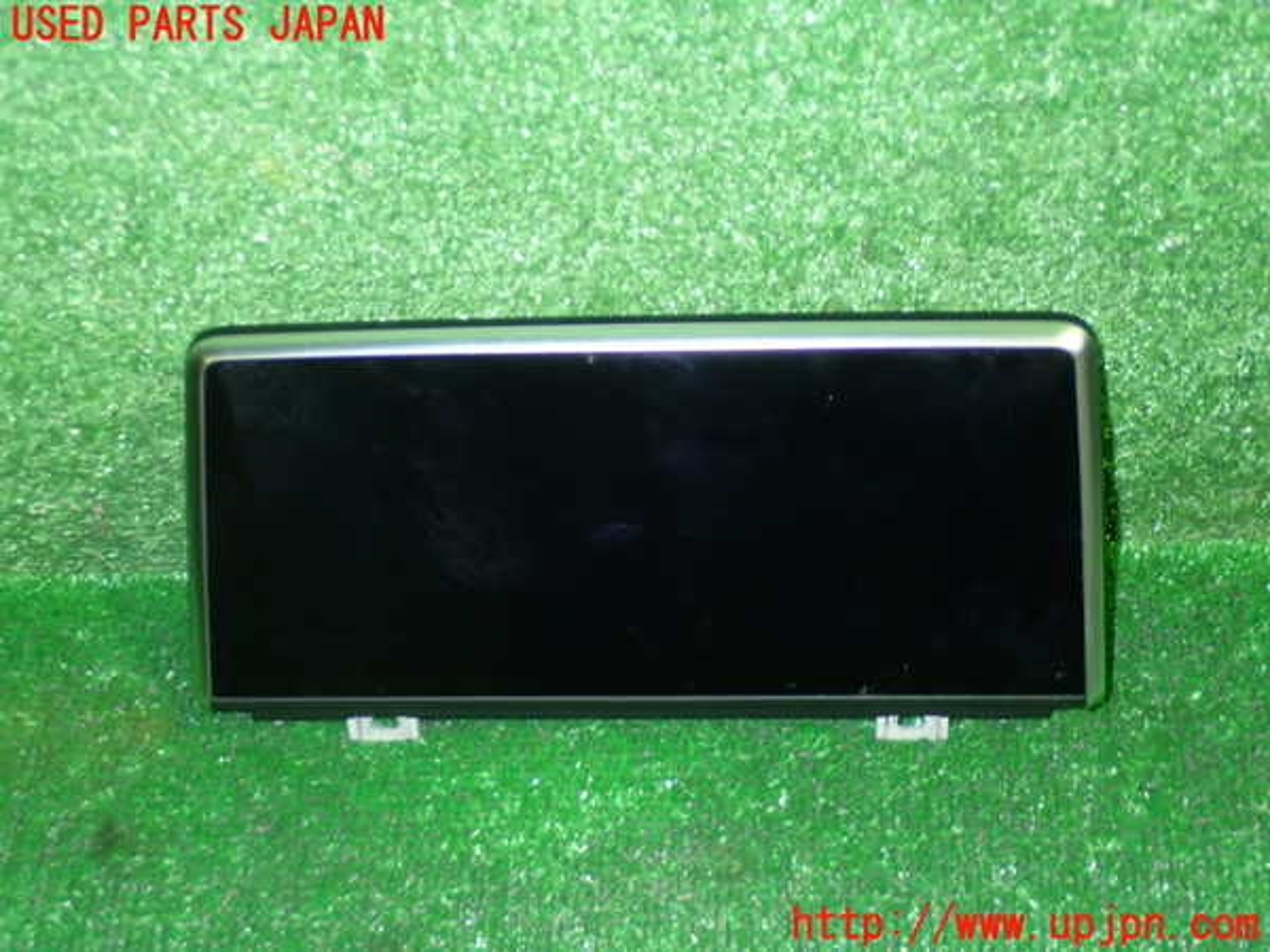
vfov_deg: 29.1
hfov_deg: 38.2
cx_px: 635
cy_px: 476
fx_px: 1834
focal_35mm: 50
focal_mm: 9.01
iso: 400
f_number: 3.2
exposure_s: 1/50
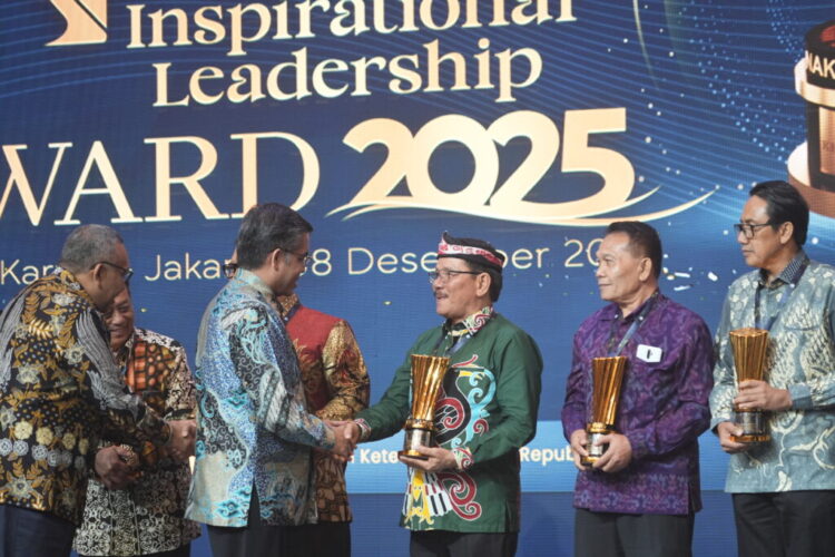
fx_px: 4337
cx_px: 418
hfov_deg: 11.0
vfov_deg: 7.3
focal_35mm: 187
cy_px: 278
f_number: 6.3
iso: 2500
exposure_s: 1/100
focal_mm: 187
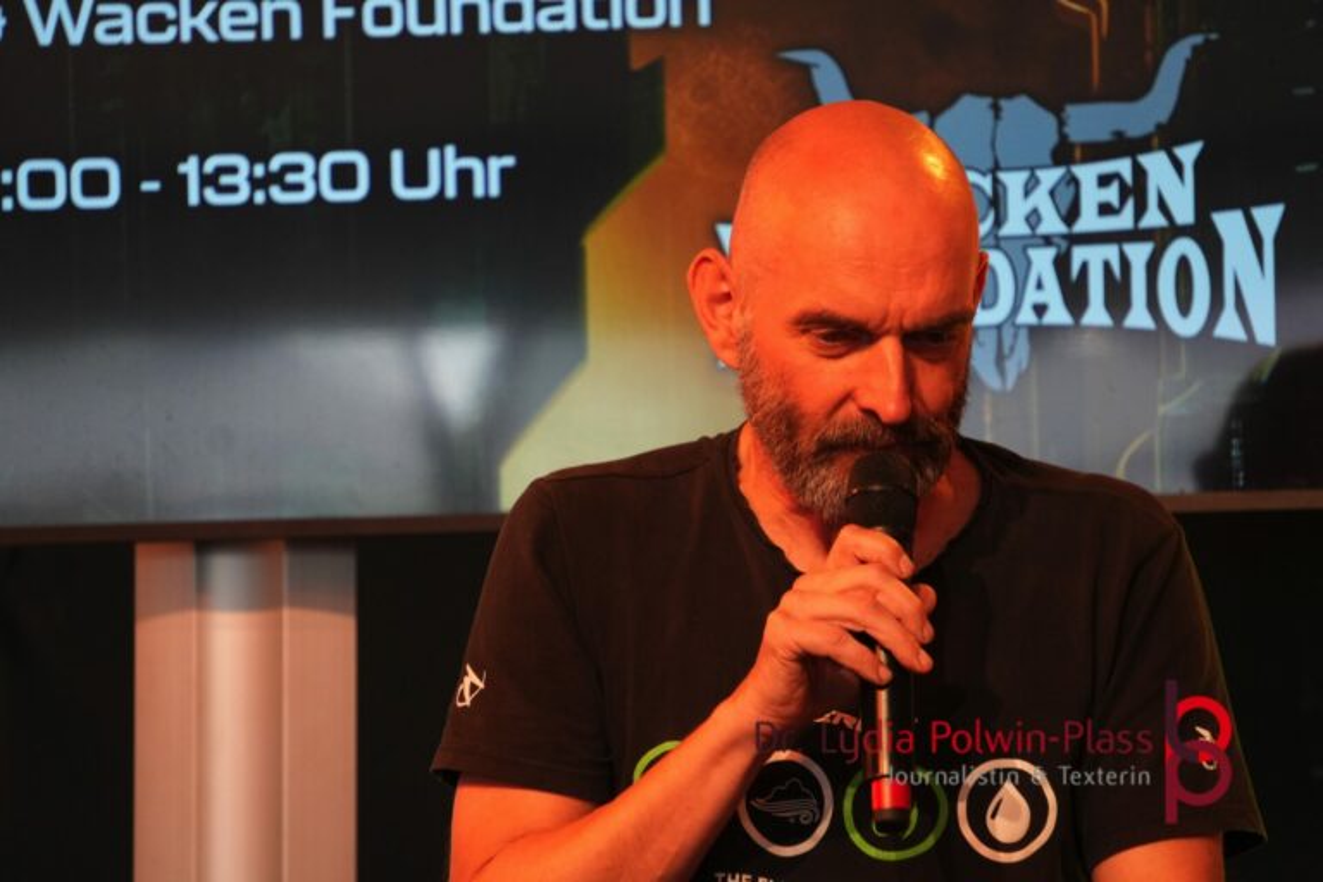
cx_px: 662
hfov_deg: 7.8
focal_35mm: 262
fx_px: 9646
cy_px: 441
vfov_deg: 5.2
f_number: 6.3
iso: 2000
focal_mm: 175
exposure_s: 1/320
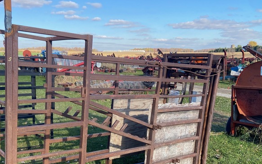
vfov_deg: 33.1
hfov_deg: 51.4
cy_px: 120
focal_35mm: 38
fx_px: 271
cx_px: 115
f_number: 1.8
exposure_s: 1/1258
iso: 32
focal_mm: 4.25
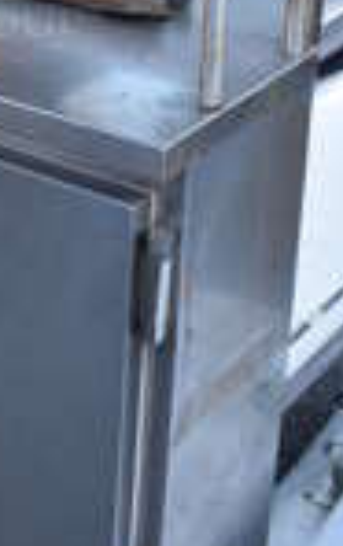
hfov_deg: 14.1
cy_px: -57
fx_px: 1326
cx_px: -114
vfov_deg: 22.0
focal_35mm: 89
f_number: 5.6
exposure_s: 1/125
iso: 250
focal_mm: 18
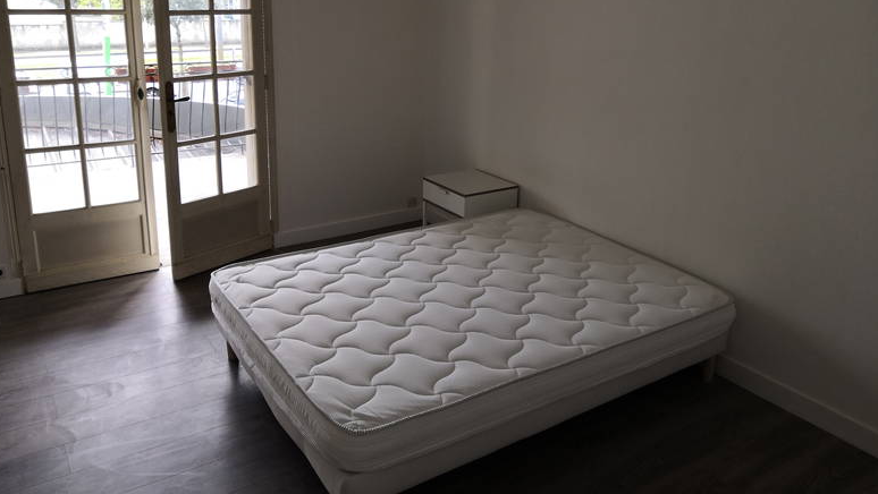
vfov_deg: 38.6
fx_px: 699
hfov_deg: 64.3
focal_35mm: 30
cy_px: 168
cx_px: 431
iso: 64
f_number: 1.8
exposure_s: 1/50
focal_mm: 3.95
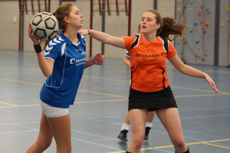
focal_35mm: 75
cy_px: 76
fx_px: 479
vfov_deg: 18.2
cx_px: 115
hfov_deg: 27.0
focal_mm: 50
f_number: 2.8
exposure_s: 1/200
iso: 1000
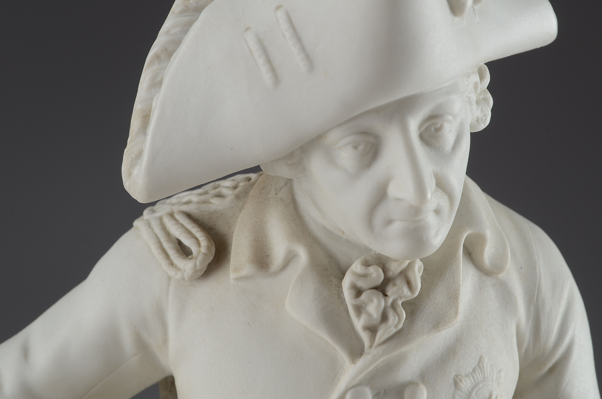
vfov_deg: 19.1
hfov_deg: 28.5
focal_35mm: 71
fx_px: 1185
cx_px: 326
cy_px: 182
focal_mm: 42
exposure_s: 1/80
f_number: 16
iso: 100
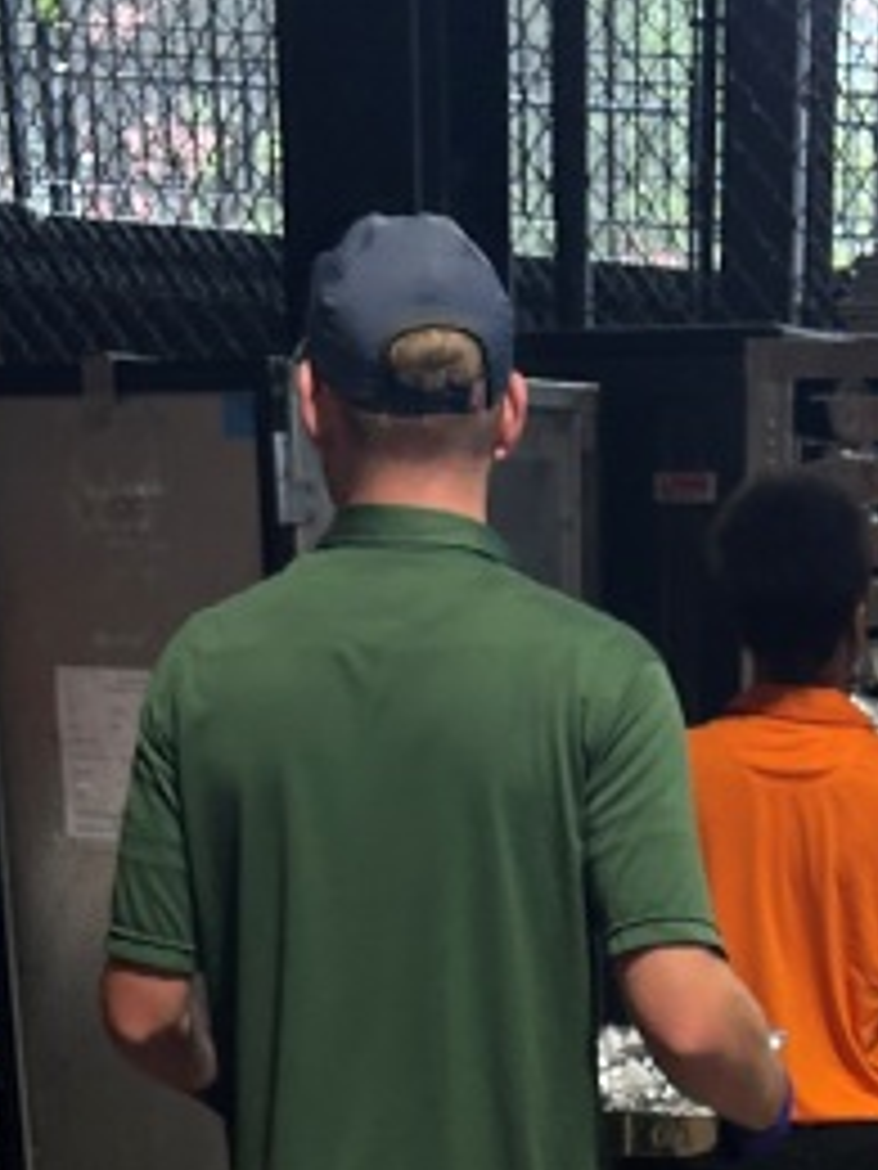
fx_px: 2029
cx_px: 729
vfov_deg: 28.8
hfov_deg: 24.0
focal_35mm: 60
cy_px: 1323
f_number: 1.5
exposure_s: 1/120
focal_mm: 5.7
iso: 100
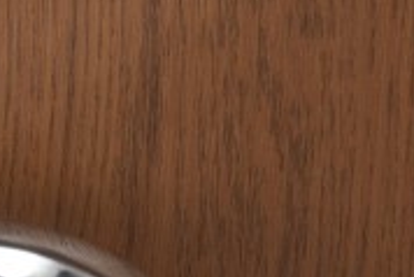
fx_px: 6583
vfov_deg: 2.4
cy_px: 223
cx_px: -158
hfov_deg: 3.6
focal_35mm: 572
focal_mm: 85
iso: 160
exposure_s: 1/50
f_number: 16
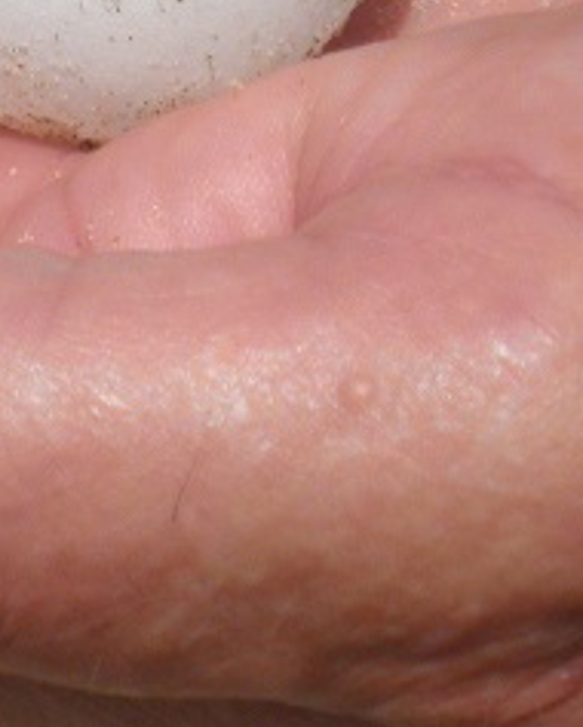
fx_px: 14023
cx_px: -338
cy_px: 12
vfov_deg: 3.0
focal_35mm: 651
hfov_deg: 2.4
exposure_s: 1/160
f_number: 15
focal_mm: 27.9
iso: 80
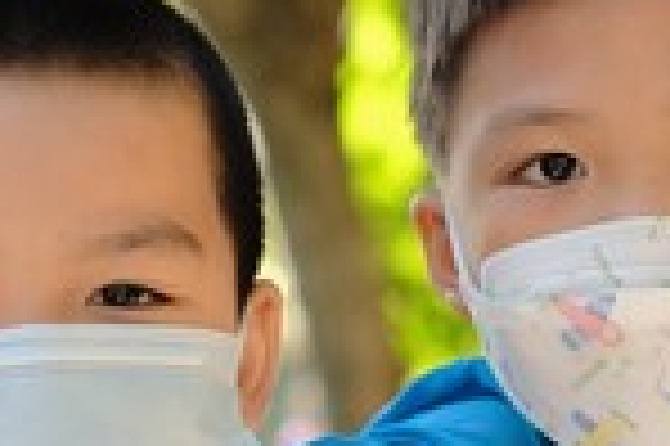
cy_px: 570
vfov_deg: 5.9
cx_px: 45
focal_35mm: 231
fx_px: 4294
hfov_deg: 8.9
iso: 1000
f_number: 2.2
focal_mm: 35
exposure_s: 1/1000
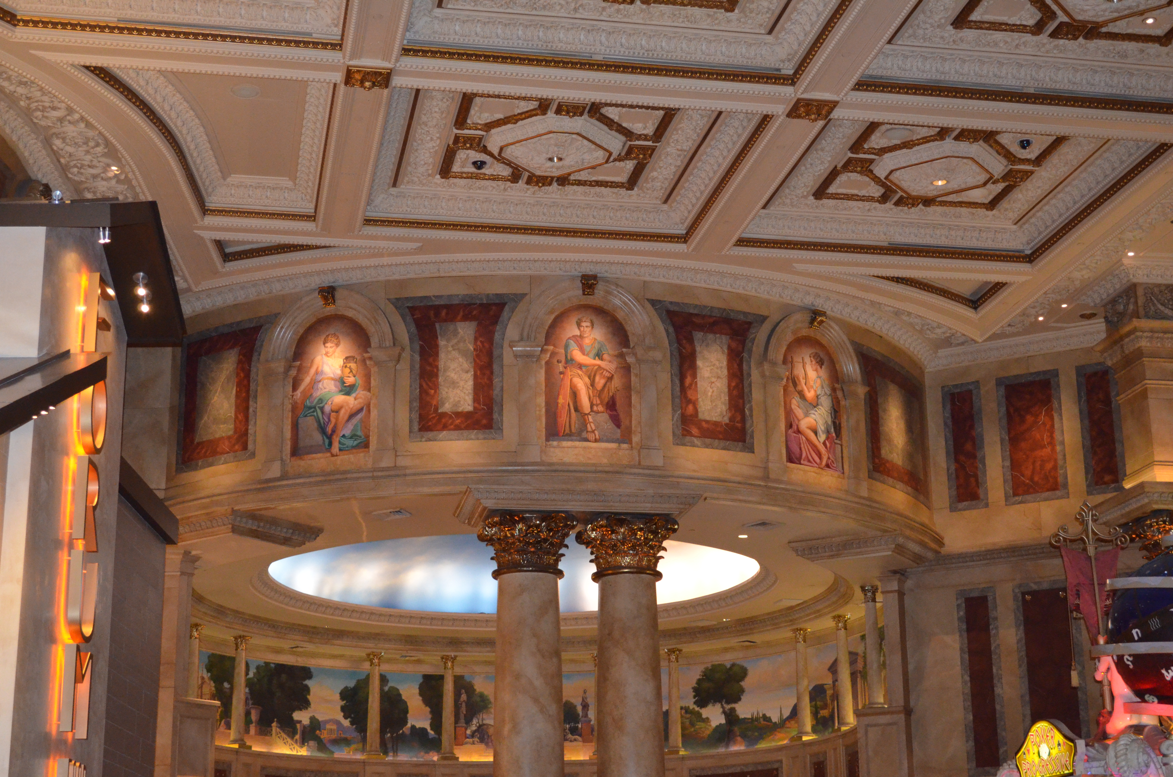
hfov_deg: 33.5
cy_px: 388
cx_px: 586
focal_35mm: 60
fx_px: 1951
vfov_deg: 22.5
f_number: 5.3
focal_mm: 40
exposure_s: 1/60
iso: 3200
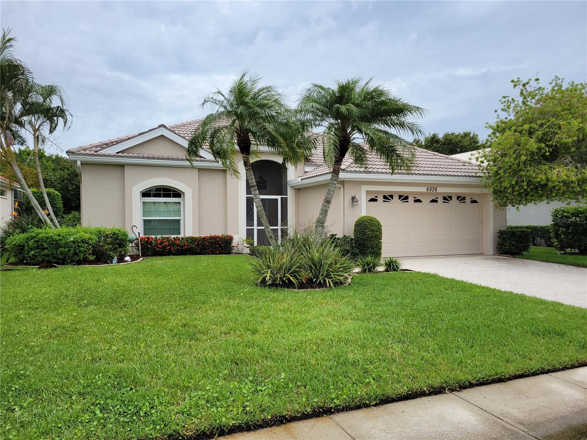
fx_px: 441
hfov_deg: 67.3
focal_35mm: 26
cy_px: 220
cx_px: 294
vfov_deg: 53.1
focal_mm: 5.4
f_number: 1.8
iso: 40
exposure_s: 1/2804
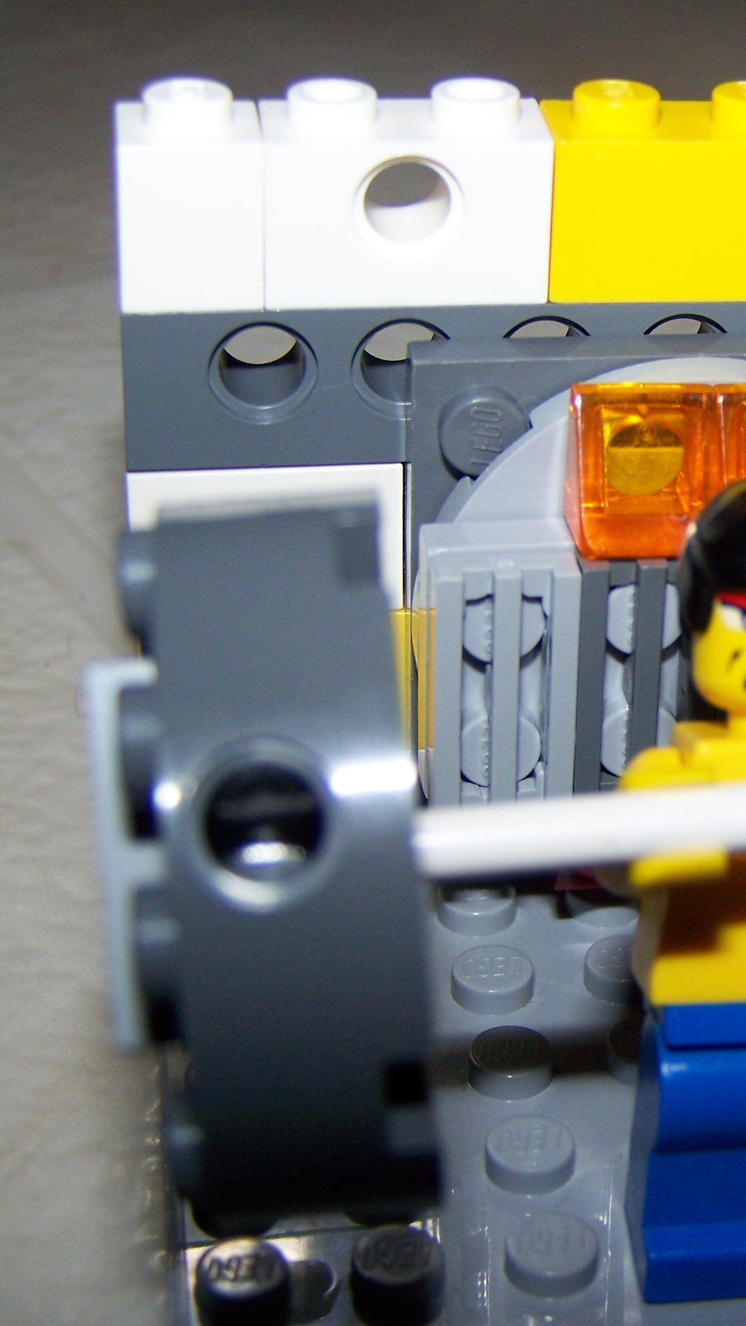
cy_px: 657
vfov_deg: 28.2
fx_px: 2638
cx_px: 842
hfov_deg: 15.6
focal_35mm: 75
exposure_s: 1/60
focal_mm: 8.5
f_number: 3
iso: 80
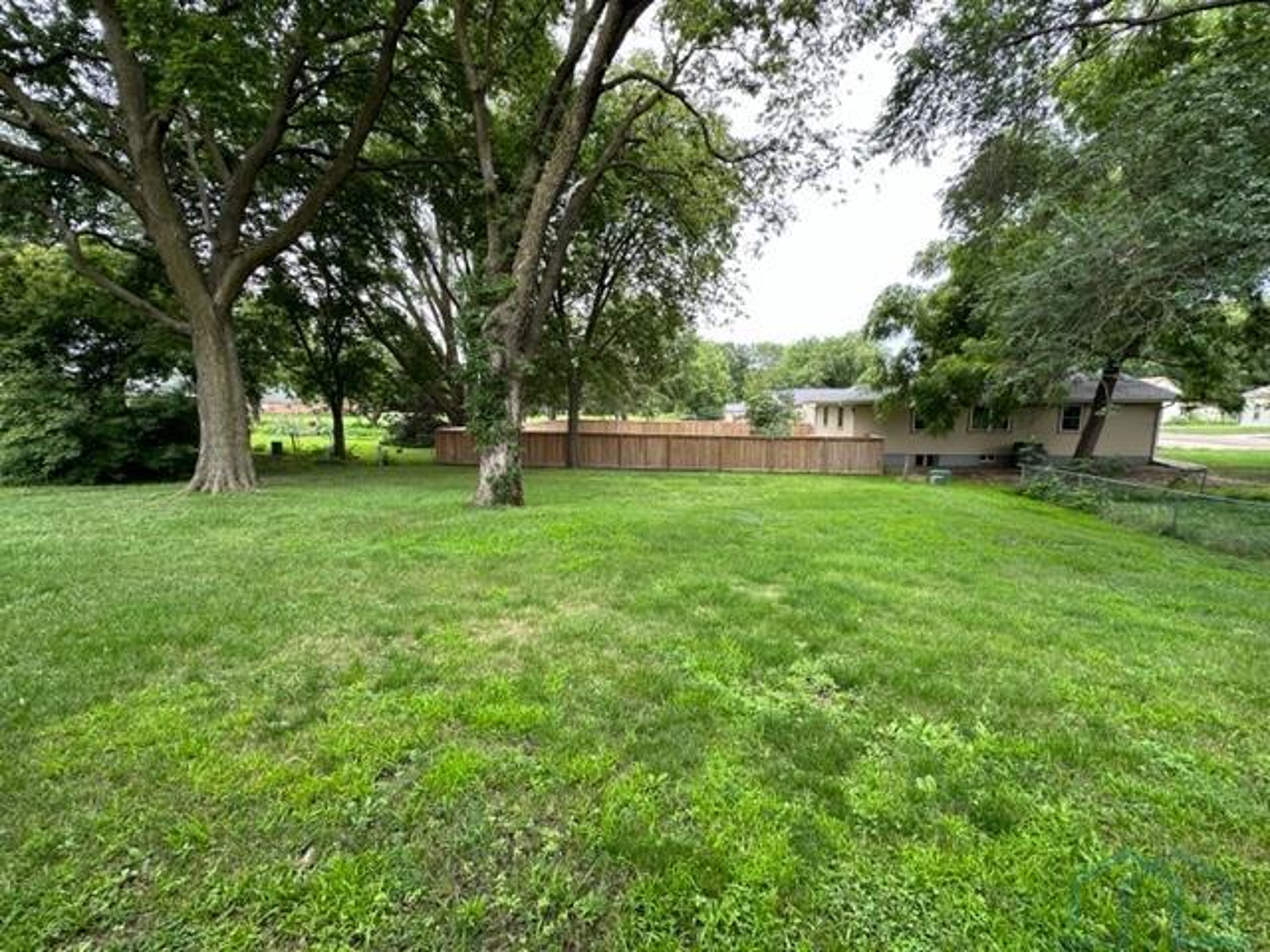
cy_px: 476
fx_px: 514
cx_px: 635
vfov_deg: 85.7
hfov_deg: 102.1
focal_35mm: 14
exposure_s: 1/160
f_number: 2.2
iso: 40
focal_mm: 2.22
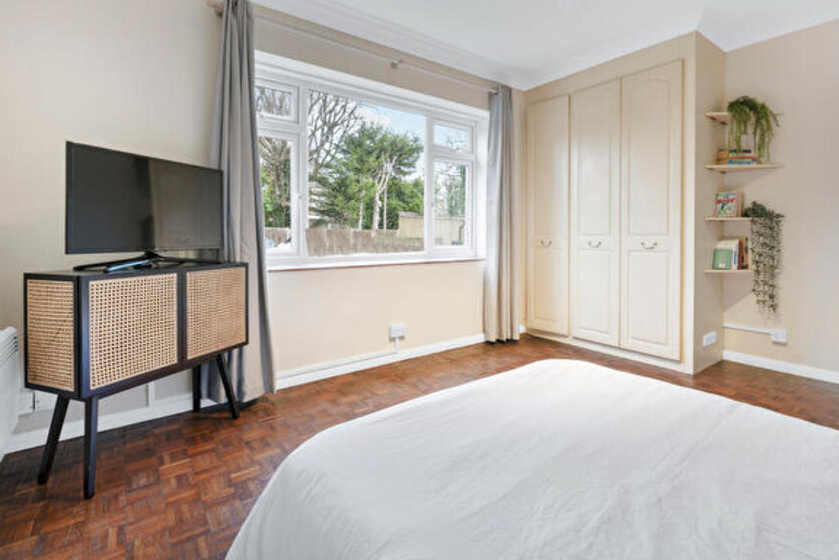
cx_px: 433
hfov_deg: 93.2
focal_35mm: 17
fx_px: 396
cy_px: 236
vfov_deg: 70.0
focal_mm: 14
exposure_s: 8
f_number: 16
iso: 200
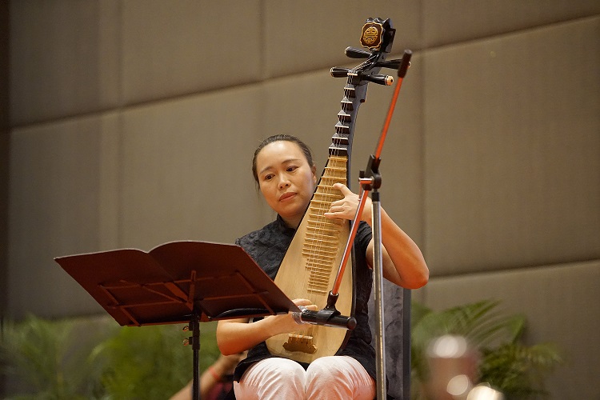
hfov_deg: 12.8
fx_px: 2666
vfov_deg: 8.6
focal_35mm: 160
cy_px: 200
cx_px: 300
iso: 6400
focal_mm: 160
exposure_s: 1/200
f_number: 2.8
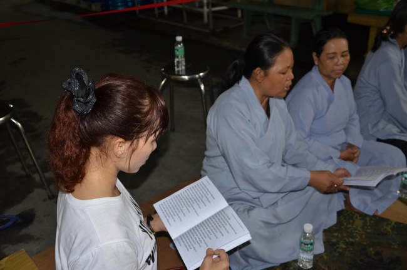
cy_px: 135
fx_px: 423
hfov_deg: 51.4
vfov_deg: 35.4
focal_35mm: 38
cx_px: 204
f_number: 5
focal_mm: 25
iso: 1000
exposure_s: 1/60
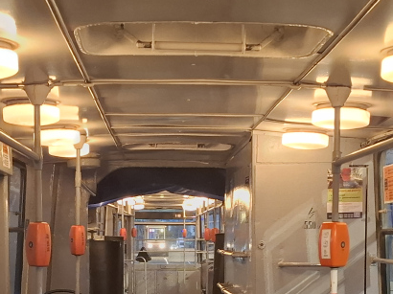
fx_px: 828
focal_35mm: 73
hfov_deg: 26.6
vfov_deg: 19.4
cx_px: 162
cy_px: 311
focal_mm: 5.54
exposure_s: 1/33
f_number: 1.8
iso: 400
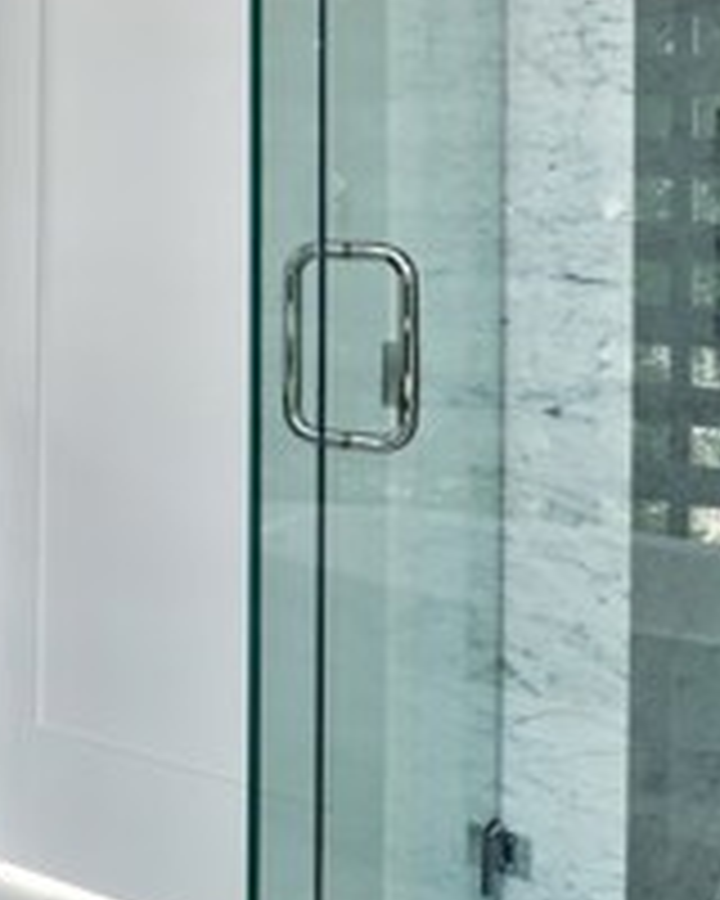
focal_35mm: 54
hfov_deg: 21.2
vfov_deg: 33.8
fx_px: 1438
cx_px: -495
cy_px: 187
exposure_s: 1/60
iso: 400
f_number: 6.3
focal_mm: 12
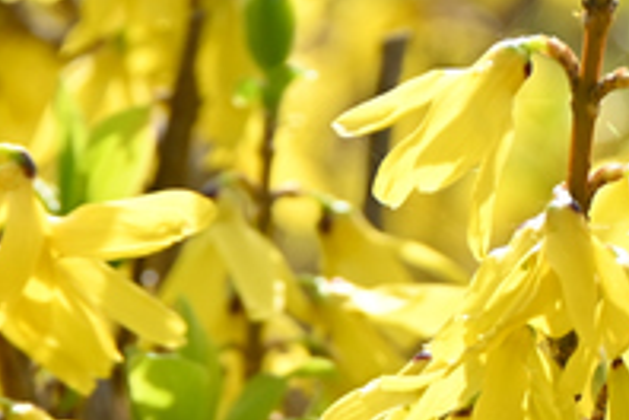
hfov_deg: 2.1
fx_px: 17261
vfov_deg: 1.4
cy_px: 584
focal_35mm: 988
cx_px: 702
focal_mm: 180
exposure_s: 1/1600
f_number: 5.6
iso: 400
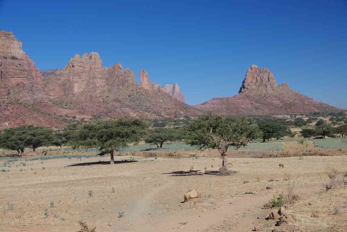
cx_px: 174
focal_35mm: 58
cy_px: 116
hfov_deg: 34.4
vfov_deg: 23.3
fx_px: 561
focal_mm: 38.8
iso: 200
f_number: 11
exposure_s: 1/125
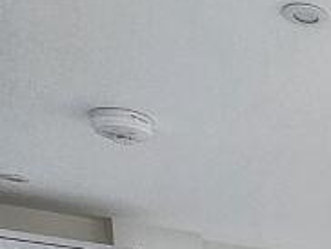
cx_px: 553
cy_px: 514
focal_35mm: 73
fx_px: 699
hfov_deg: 20.7
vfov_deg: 15.6
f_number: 2.2
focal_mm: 2.2
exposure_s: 1/50
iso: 64
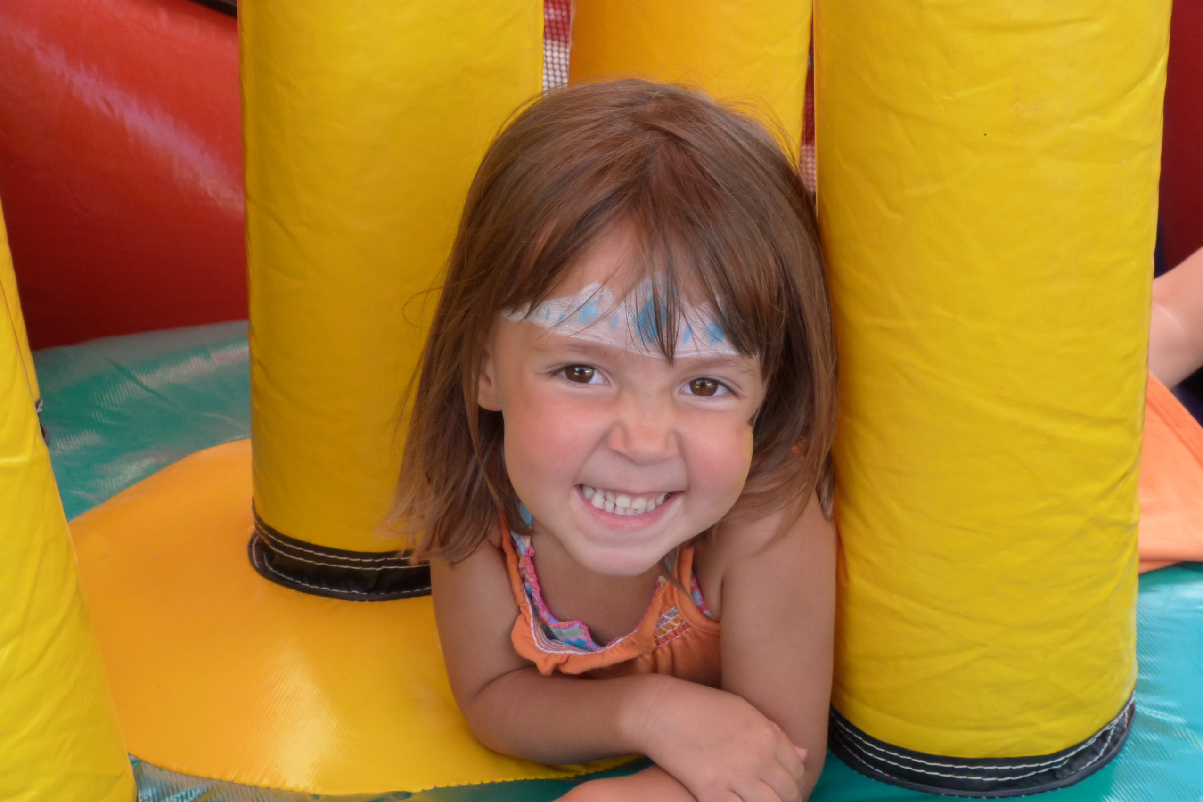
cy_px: 450
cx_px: 600
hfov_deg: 27.7
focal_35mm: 73
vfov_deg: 18.7
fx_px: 2439
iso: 200
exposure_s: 1/250
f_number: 4
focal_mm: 12.6
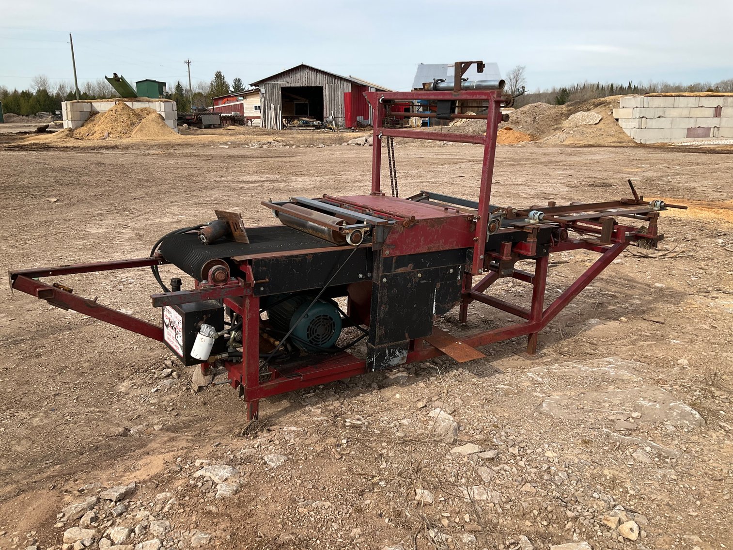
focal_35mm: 29
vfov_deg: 48.2
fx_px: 614
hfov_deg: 61.7
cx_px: 366
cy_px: 275
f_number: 1.8
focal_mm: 3
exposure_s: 1/1377
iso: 25
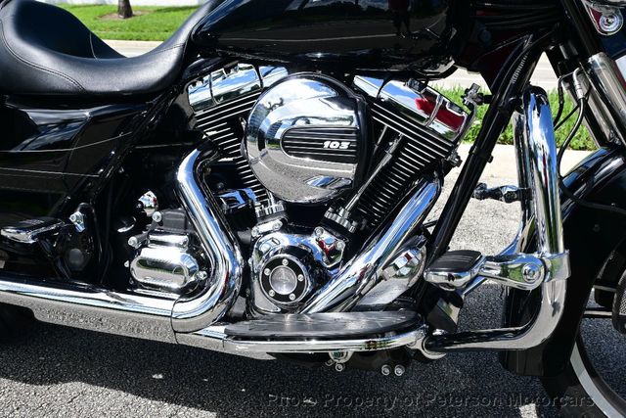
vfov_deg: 39.2
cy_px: 209
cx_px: 313
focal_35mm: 34
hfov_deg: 56.1
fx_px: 587
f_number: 8
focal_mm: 22.5
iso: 100
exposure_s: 1/250
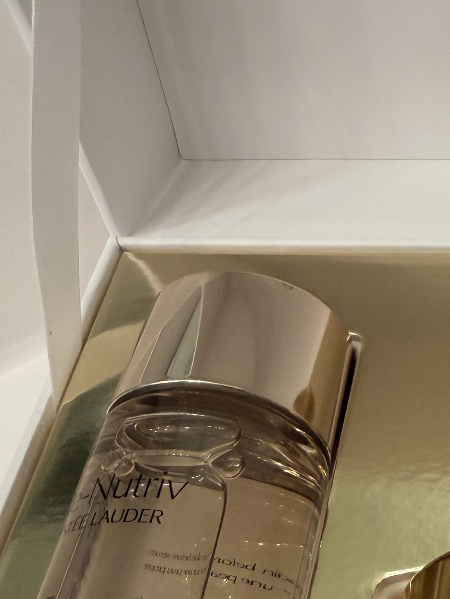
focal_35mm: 66
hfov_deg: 20.0
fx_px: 1144
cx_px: 617
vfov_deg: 29.2
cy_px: 404
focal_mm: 2.22
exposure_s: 1/120
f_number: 2.2
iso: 200
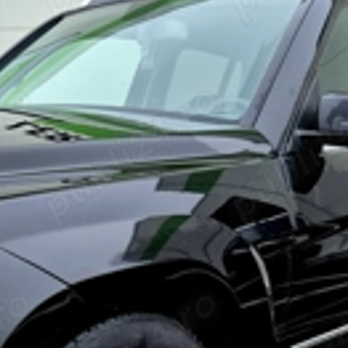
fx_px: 705
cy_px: 401
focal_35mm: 62
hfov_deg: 27.6
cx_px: 223
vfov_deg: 25.3
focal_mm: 5.4
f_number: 1.8
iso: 40
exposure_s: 1/182
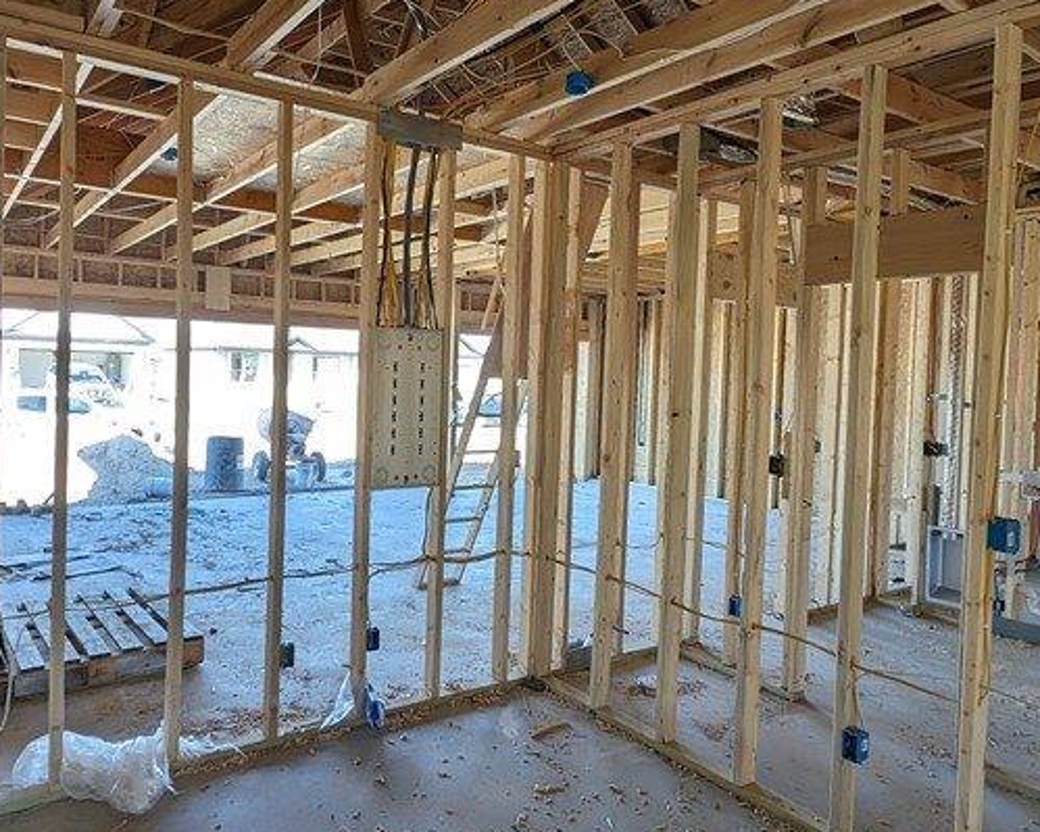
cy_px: 390
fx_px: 739
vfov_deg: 58.7
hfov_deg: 70.1
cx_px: 472
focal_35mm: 24
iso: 56
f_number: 1.95
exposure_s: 1/149
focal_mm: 2.23
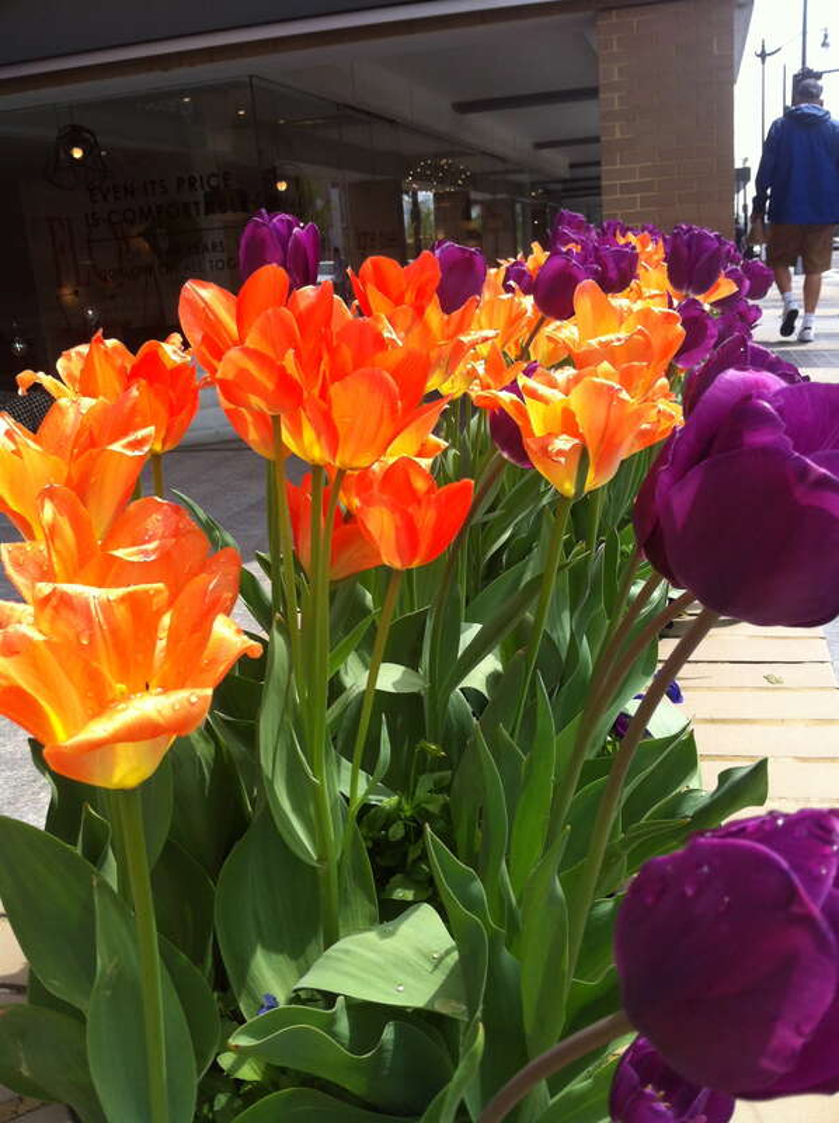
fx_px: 1133
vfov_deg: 52.7
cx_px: 420
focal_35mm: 35
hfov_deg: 40.6
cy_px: 562
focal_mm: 3.85
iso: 80
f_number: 2.8
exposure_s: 1/862
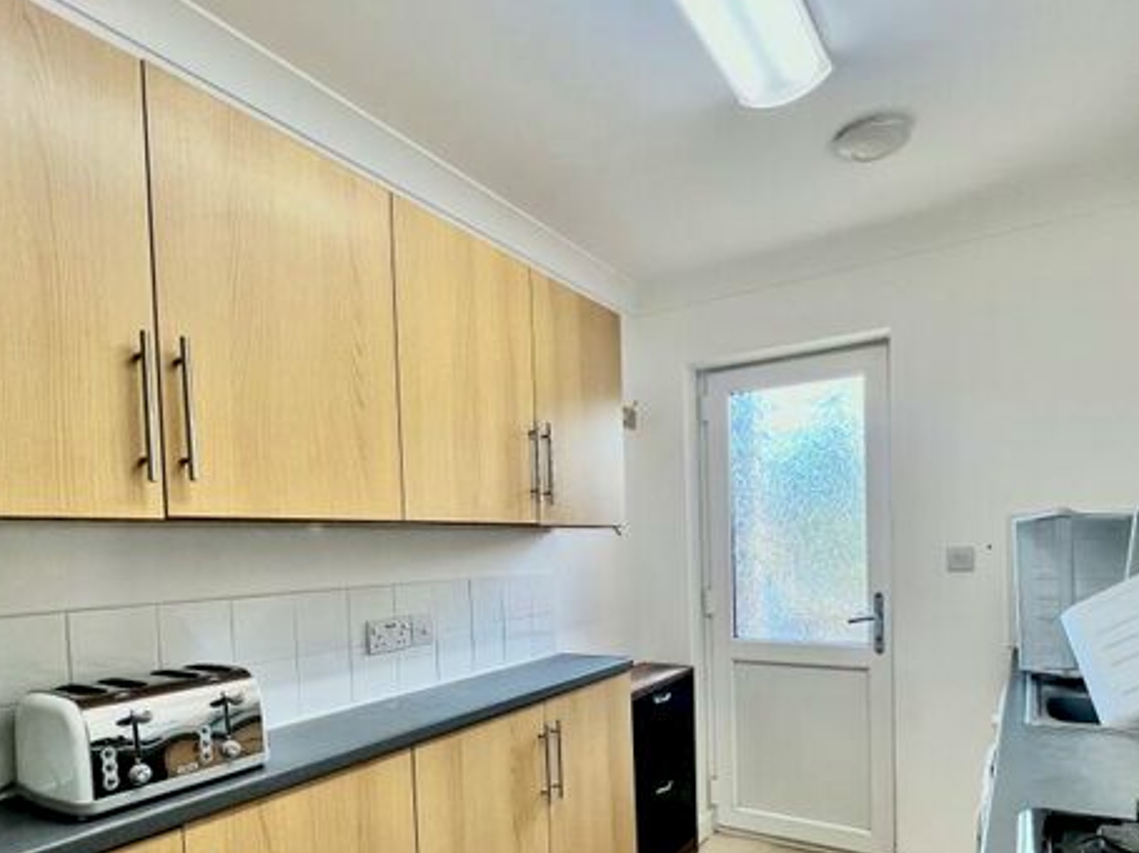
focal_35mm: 20
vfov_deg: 64.1
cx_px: 606
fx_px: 658
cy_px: 577
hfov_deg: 81.7
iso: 80
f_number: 1.8
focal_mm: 1.57
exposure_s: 1/100
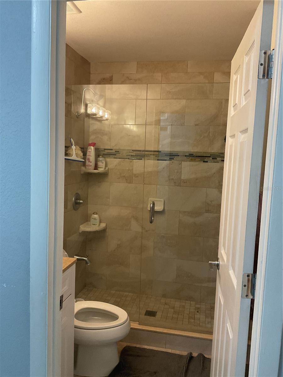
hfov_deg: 48.2
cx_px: 142
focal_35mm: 29
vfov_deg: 61.7
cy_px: 188
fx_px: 316
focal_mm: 3
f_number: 1.8
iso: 160
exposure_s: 1/60
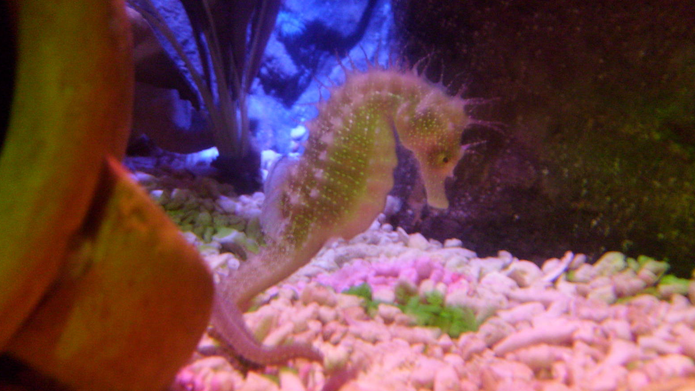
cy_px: 230
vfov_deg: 30.4
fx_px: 719
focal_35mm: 39
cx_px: 343
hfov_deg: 51.6
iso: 200
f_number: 2.8
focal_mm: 5.8
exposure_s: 1/3
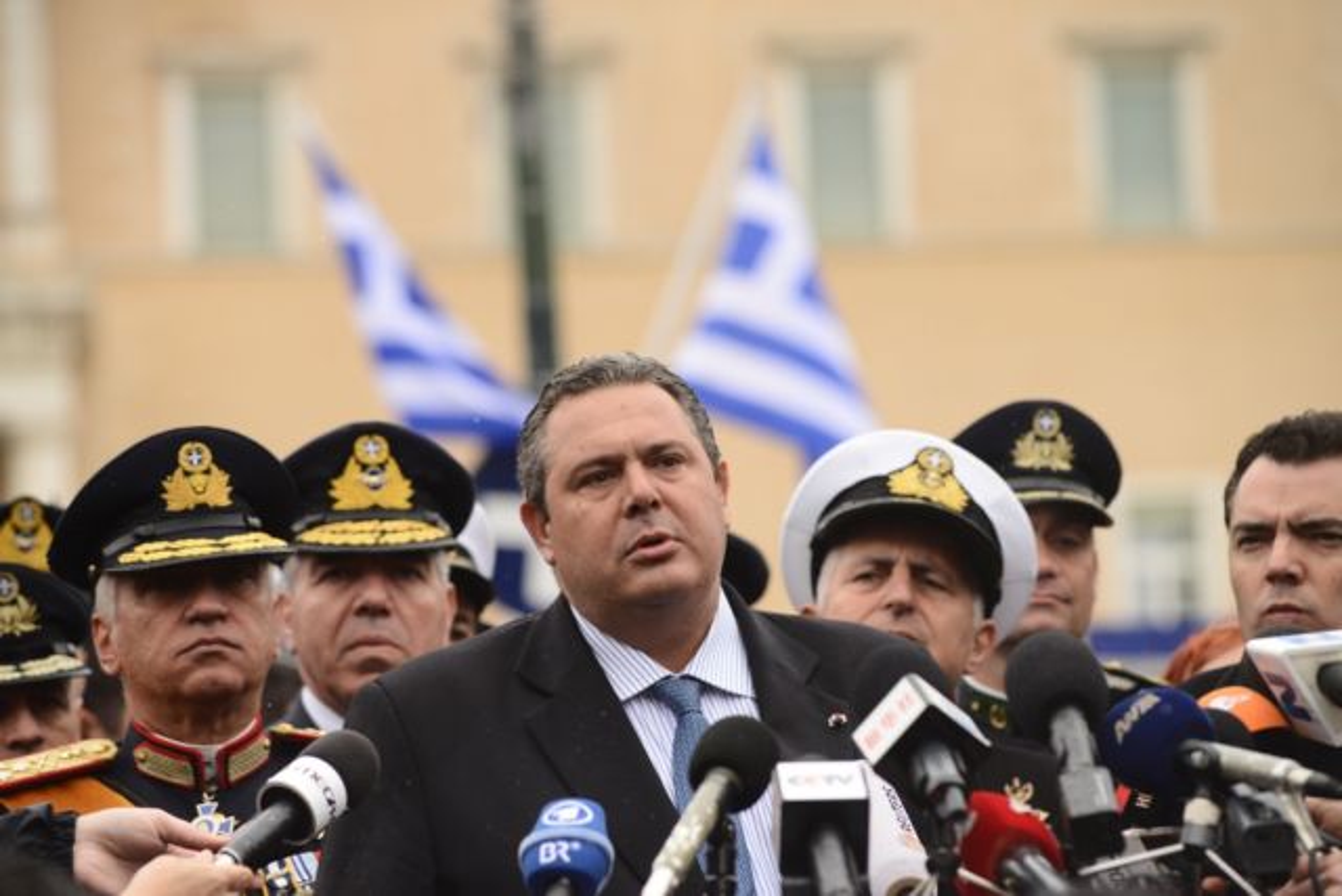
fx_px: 5406
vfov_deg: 9.5
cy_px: 448
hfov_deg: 14.2
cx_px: 671
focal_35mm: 145
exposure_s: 1/6410
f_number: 4
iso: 1600
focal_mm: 145
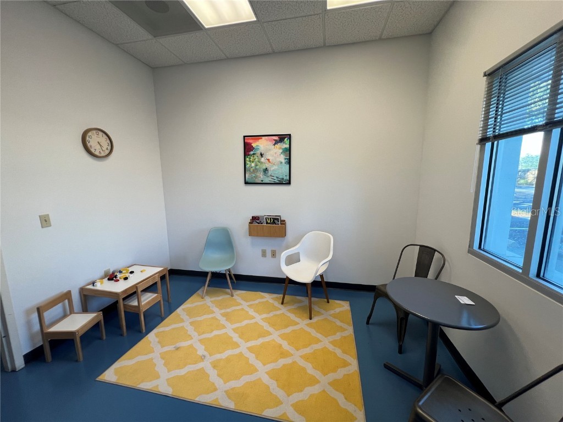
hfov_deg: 106.2
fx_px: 211
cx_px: 282
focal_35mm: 13
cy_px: 211
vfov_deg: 89.9
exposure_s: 1/120
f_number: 1.8
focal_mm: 1.57
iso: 64
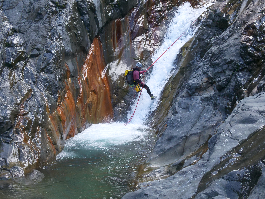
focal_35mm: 46
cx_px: 132
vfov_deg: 31.5
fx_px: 352
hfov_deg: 41.2
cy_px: 100
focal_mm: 23
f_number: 8
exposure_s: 1/320
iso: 1600
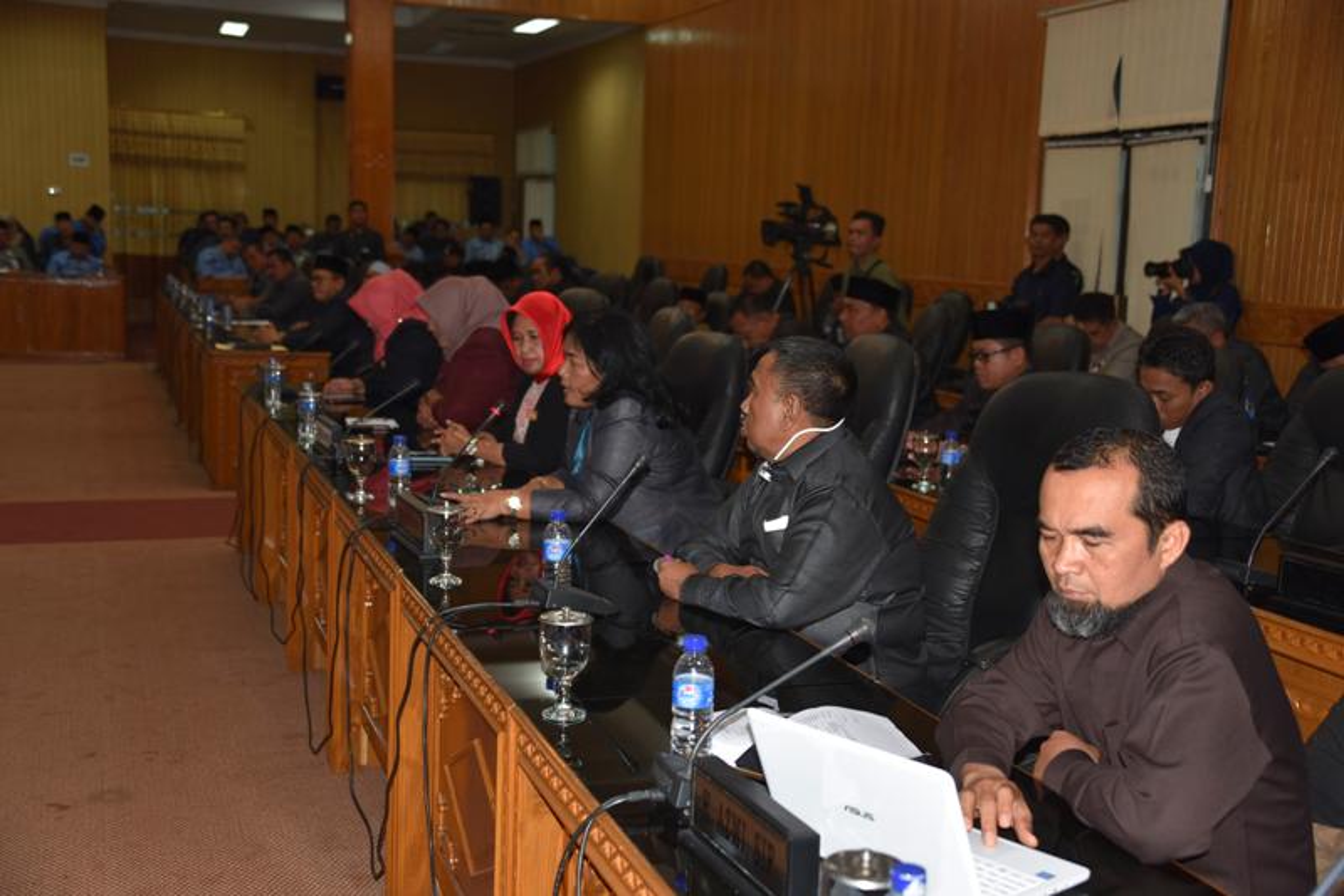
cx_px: 672
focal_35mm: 45
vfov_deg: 29.9
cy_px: 448
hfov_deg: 43.6
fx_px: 1681
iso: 400
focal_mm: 45
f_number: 4.2
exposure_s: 1/60
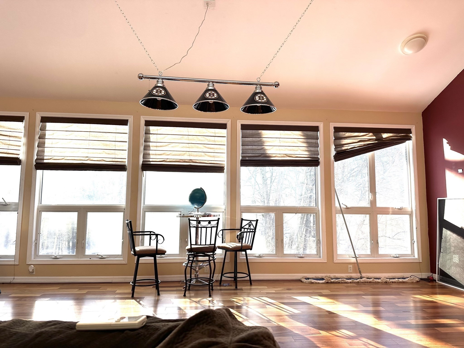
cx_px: 232
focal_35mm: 24
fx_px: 322
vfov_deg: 56.8
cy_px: 174
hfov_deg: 71.6
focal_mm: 6.86
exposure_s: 1/305
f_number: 1.78
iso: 80
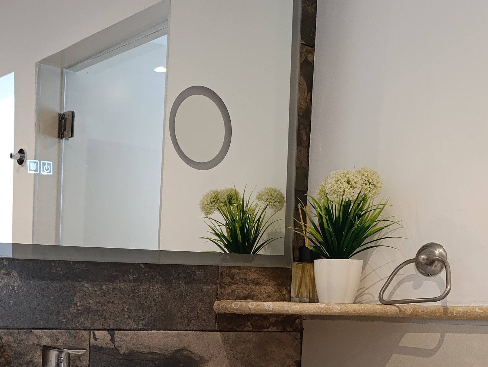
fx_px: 734
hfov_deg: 35.5
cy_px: 363
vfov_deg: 26.6
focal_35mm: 52
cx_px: 95
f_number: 1.6
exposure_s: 1/50
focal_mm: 6.14
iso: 640
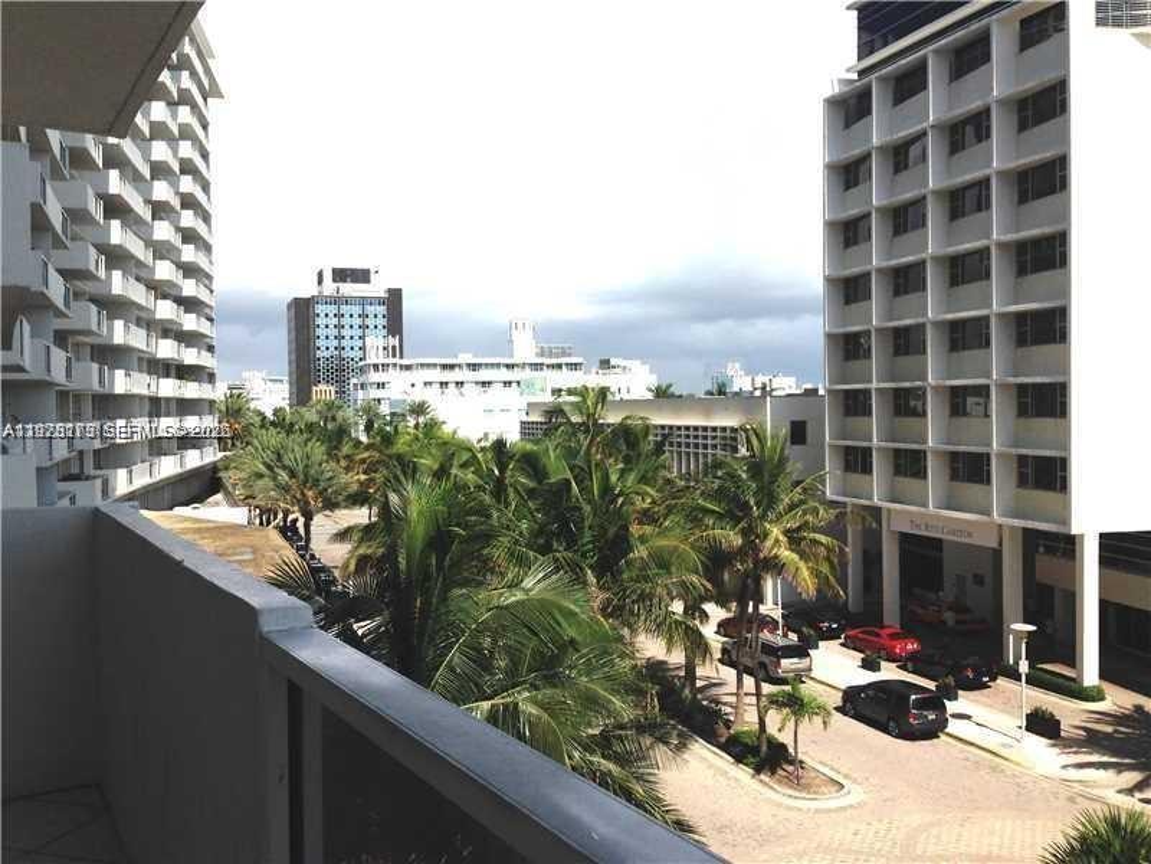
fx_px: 1097
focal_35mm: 33
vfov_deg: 42.9
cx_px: 576
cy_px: 432
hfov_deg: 55.4
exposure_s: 1/4184
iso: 50
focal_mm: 4.12
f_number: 2.4
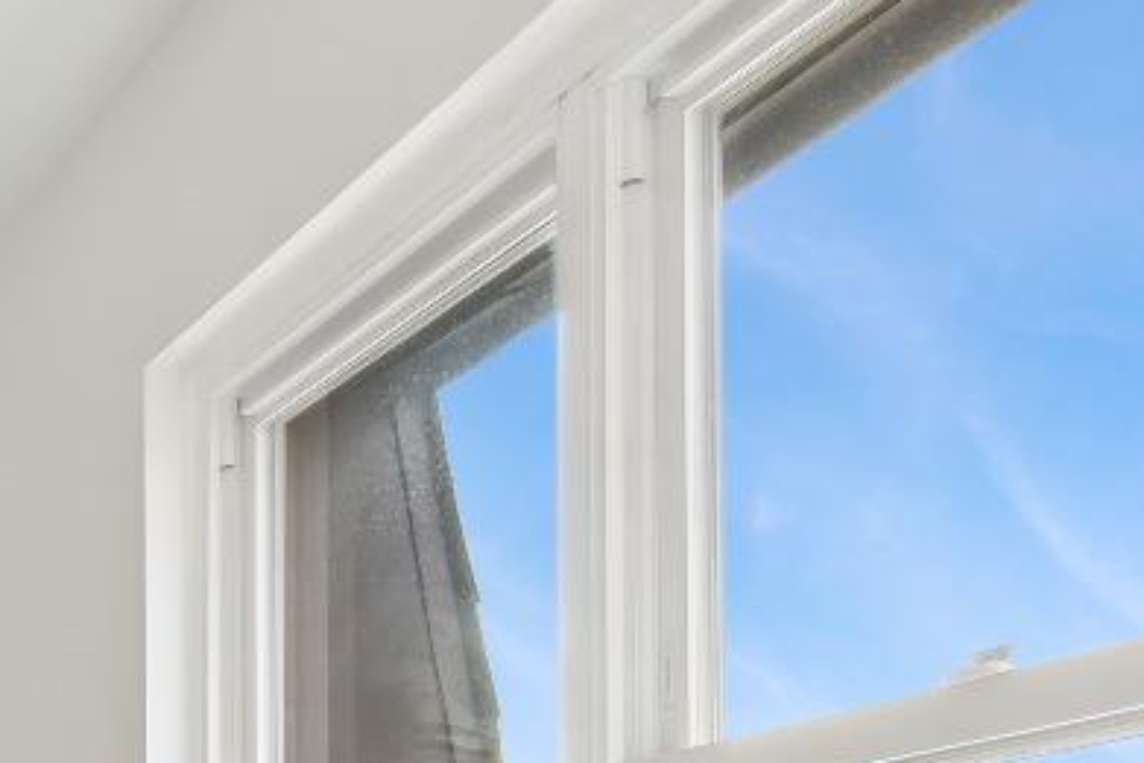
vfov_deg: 18.0
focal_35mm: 69
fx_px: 2193
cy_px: 1085
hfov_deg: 22.4
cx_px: -693
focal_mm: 12
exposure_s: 1/10
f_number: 8
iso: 100
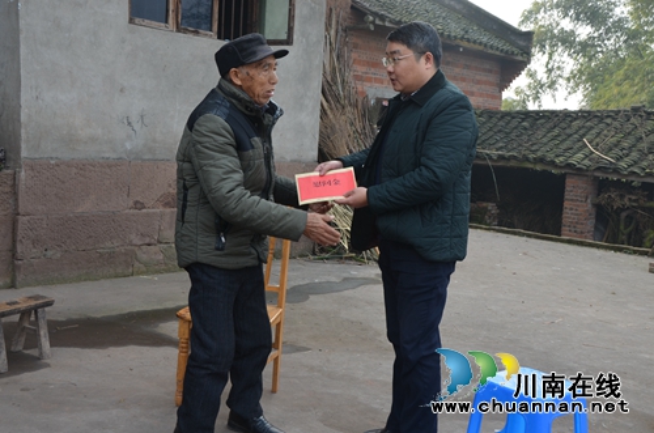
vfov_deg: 31.7
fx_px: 761
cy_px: 216
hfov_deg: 46.5
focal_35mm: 42
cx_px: 327
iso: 200
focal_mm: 28
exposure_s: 1/125
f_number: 5.6
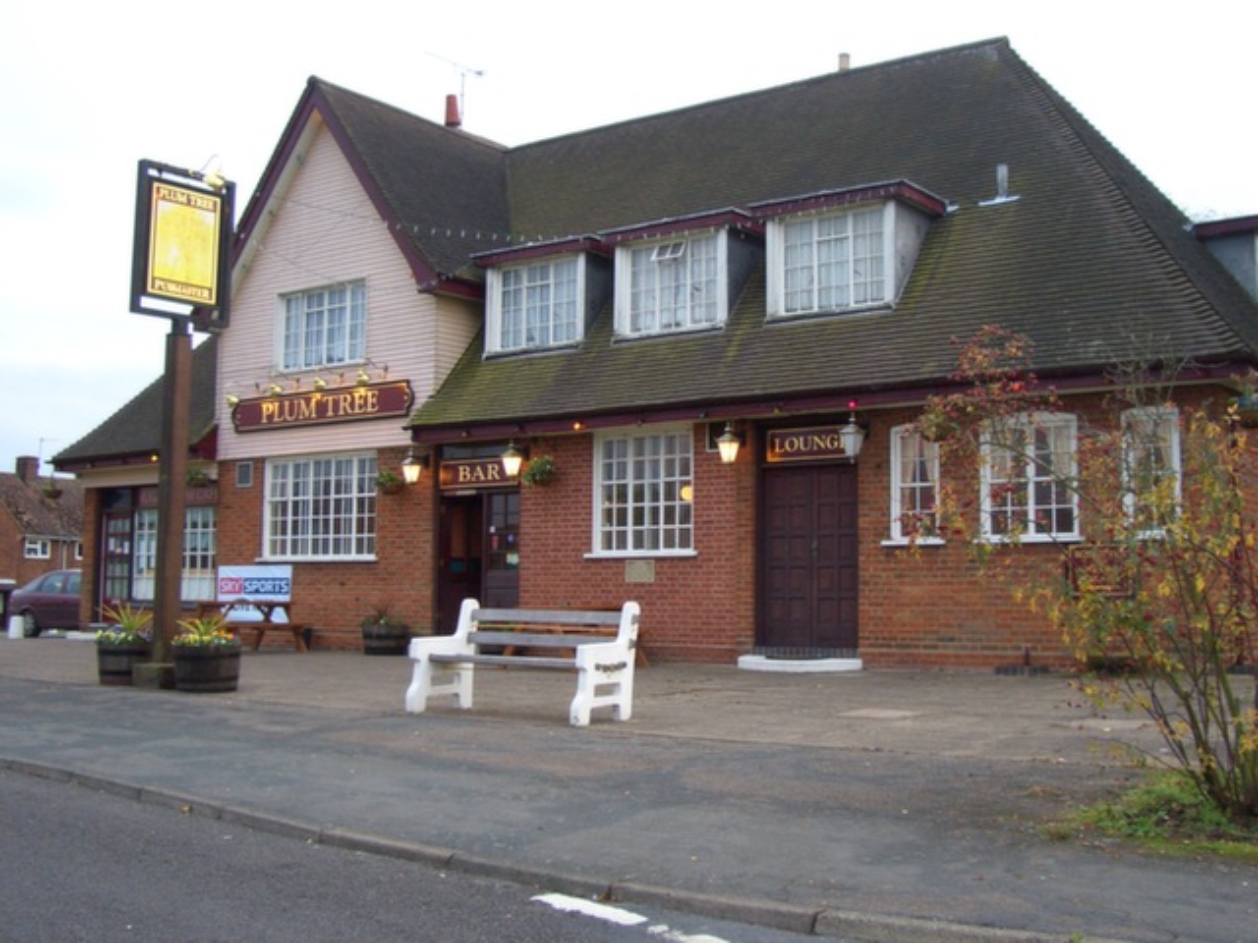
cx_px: 629
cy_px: 472
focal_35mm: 41
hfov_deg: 45.8
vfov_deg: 35.1
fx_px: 1490
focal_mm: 6.8
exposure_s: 1/100
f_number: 2.8
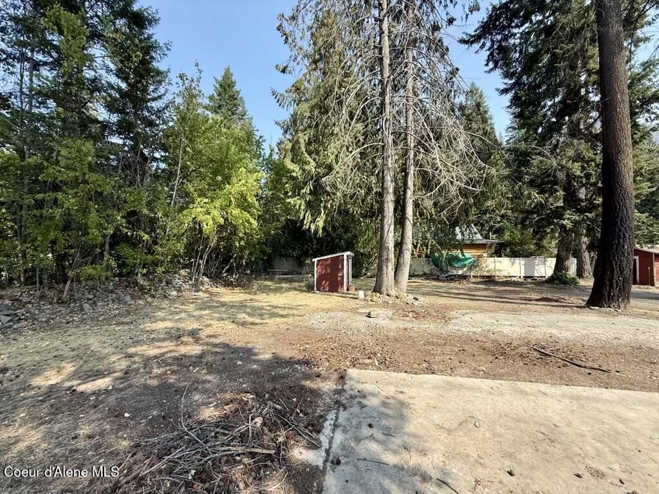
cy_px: 247
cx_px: 330
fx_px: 267
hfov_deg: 102.1
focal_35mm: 14
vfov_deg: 85.7
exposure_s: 1/672
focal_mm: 2.22
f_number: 2.2
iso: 50
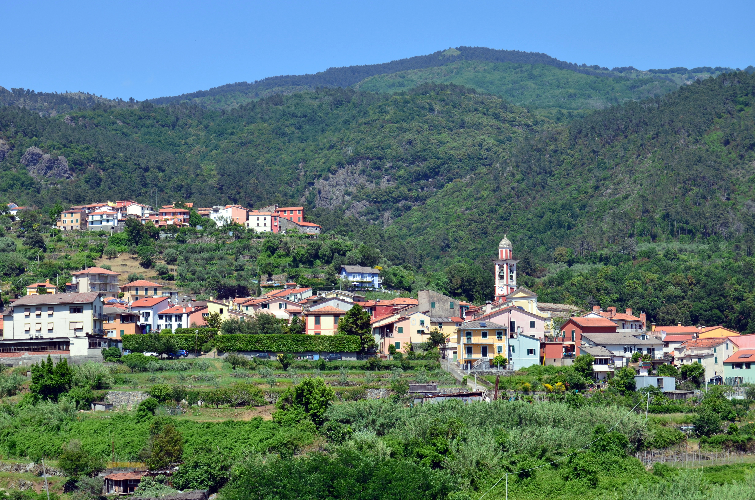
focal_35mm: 82
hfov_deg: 24.7
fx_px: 1727
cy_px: 250
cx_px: 378
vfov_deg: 16.5
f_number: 10
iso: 200
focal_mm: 55
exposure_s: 1/250
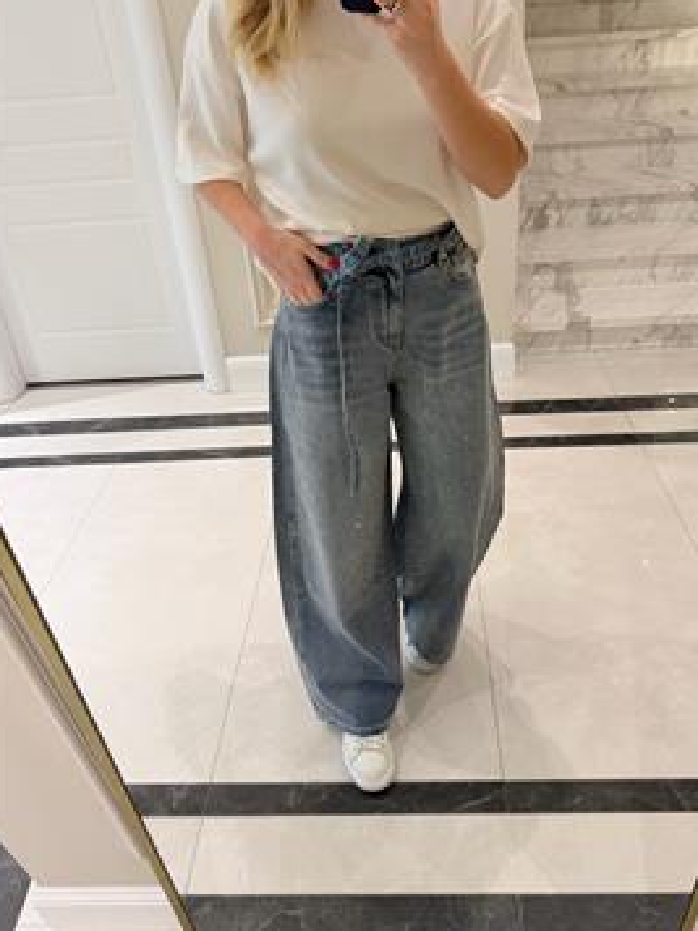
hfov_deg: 51.3
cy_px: 413
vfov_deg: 65.1
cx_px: 379
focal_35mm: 27
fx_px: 726
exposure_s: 1/50
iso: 125
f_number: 1.78
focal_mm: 6.76
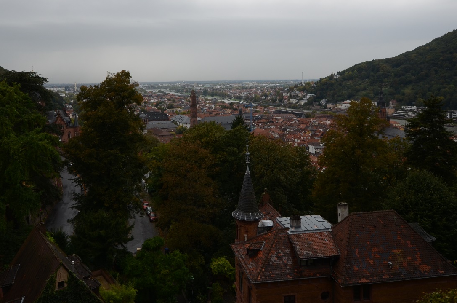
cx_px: 194
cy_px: 97
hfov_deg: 63.9
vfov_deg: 44.4
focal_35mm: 29
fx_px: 364
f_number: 7.1
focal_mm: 13
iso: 250
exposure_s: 1/200
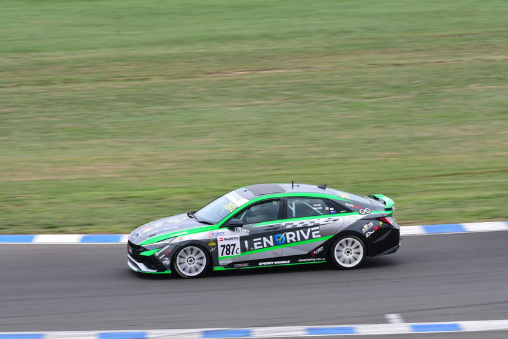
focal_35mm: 300
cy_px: 170
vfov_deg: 4.6
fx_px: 4235
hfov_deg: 6.9
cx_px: 254
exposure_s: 1/200
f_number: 13
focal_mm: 200
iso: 320
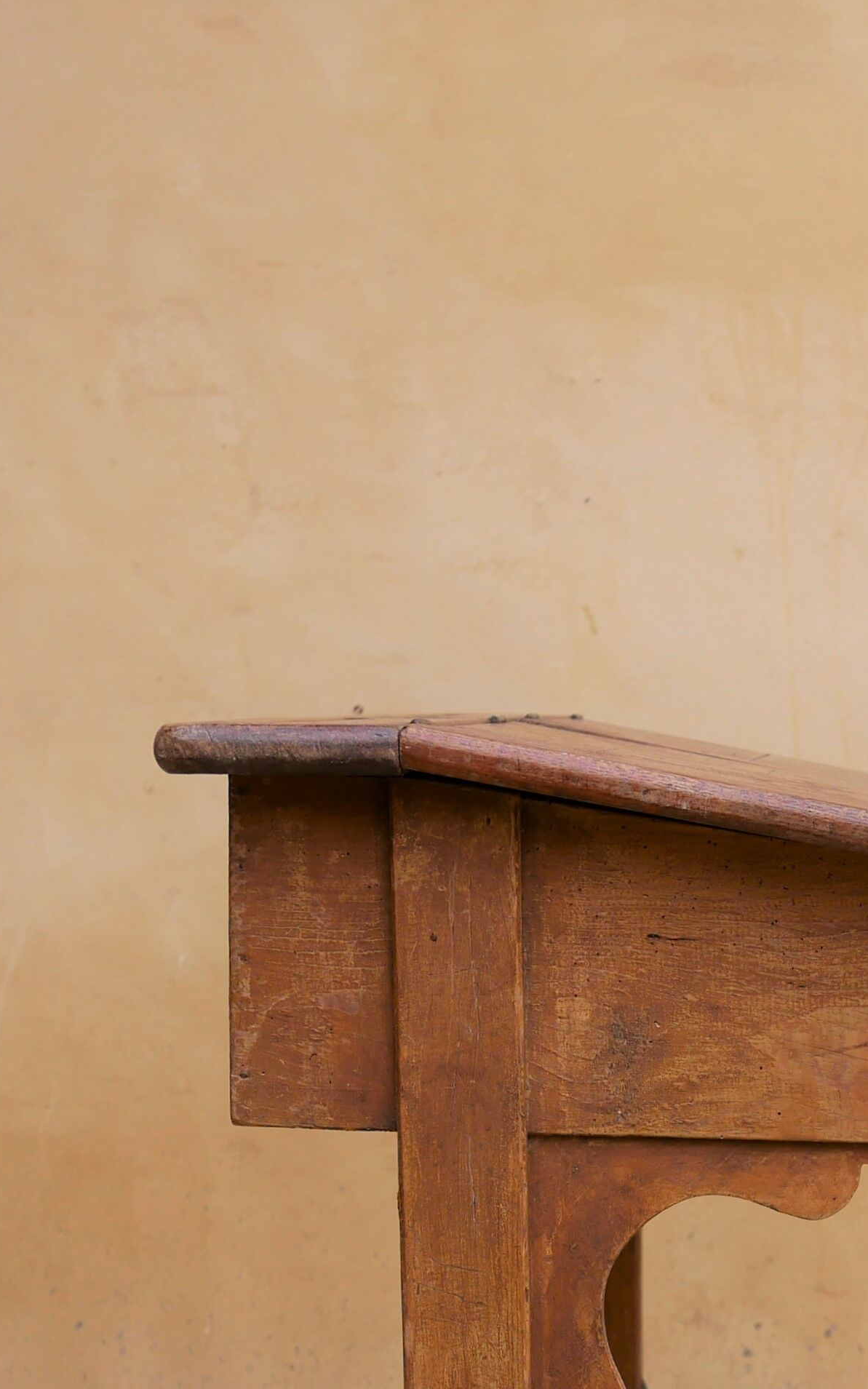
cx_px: 811
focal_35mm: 102
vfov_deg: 20.0
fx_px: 3861
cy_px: 1217
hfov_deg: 12.7
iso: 200
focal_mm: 20
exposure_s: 1/400
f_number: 3.5
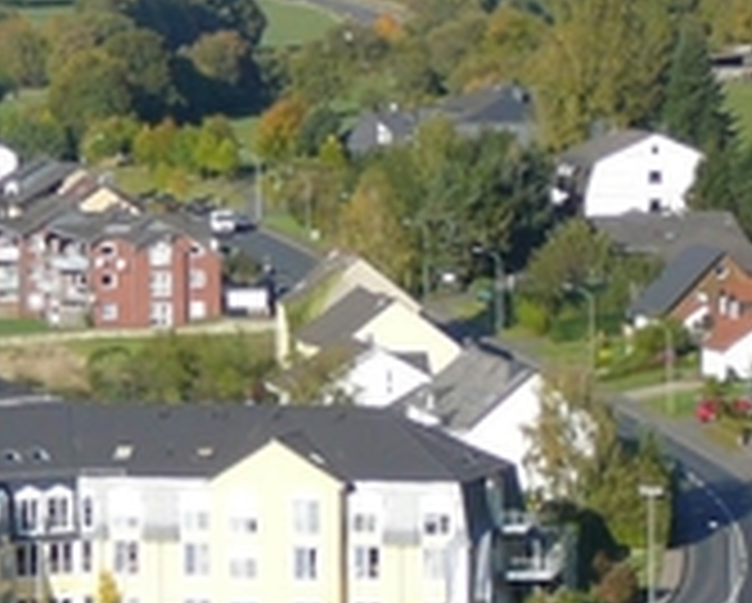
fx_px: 6796
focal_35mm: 305
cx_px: -176
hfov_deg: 6.3
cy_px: 612
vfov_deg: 5.1
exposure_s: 1/500
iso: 80
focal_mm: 13
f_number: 3.8
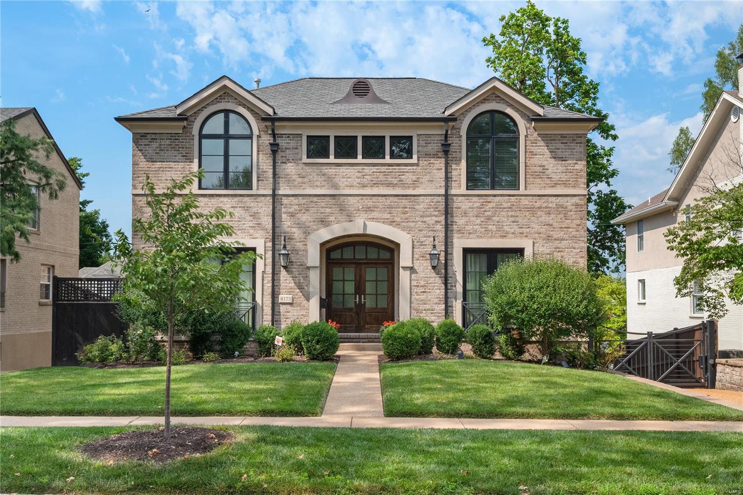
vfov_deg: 36.9
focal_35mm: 36
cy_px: 248
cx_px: 372
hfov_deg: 53.1
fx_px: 743
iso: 400
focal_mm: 18
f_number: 8
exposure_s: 1/250
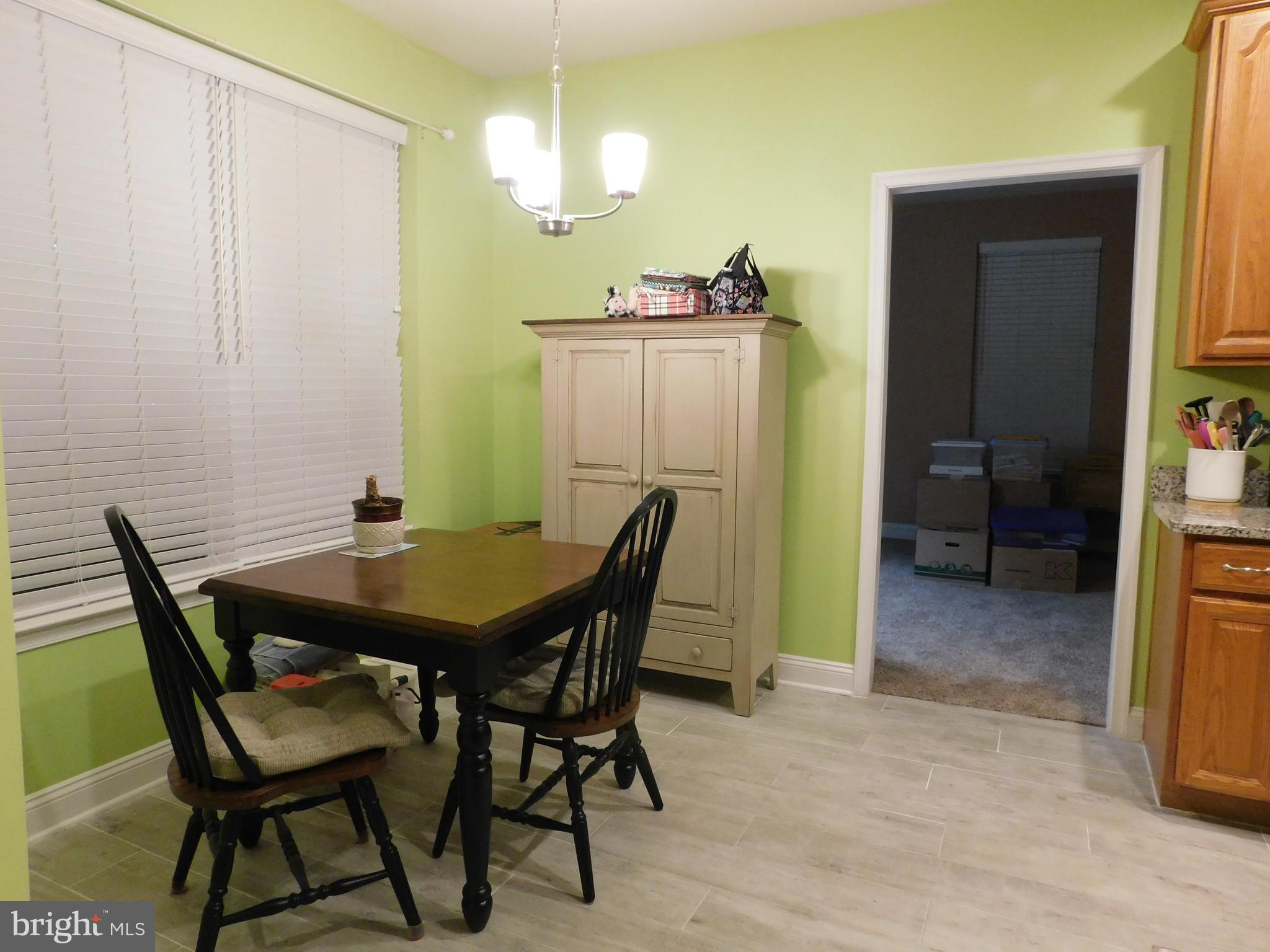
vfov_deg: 58.9
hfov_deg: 73.9
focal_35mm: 23
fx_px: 844
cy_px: 476
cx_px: 635
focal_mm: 4
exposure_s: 1/20
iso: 400
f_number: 3
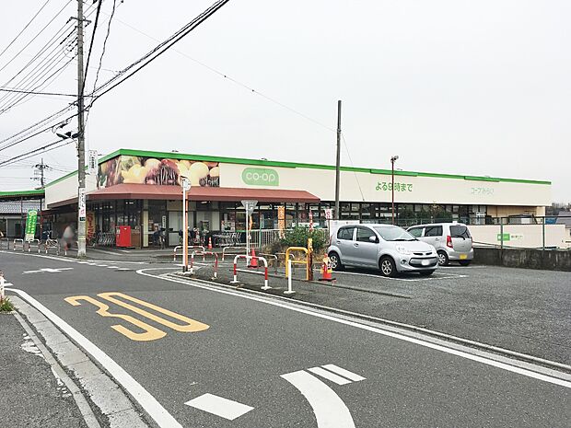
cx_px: 286
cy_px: 214
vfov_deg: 48.2
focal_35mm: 29
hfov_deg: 61.7
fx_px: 478
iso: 25
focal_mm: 4.15
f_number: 2.2
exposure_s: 1/999
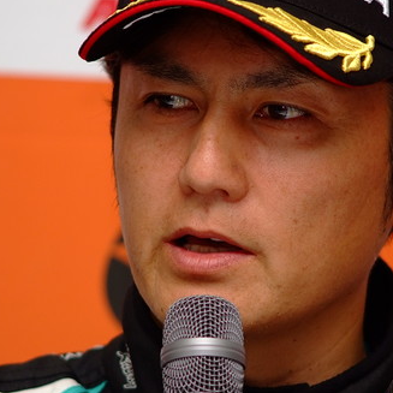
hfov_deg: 3.5
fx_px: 6487
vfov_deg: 3.5
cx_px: 249
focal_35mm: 505
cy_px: 197
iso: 400
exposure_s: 1/250
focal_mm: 180
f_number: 2.8
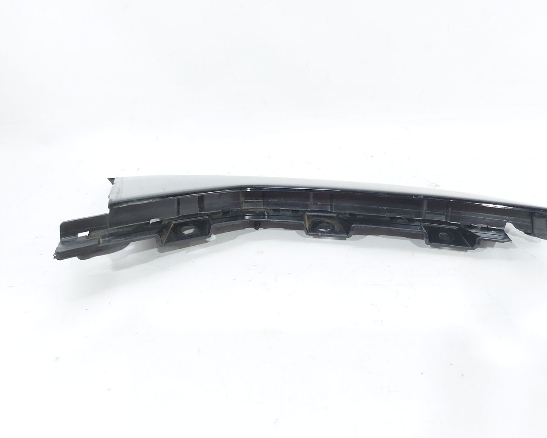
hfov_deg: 65.9
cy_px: 219
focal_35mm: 26
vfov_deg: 54.9
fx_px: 421
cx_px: 302
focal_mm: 5.23
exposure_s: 1/50
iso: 80
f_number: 1.8
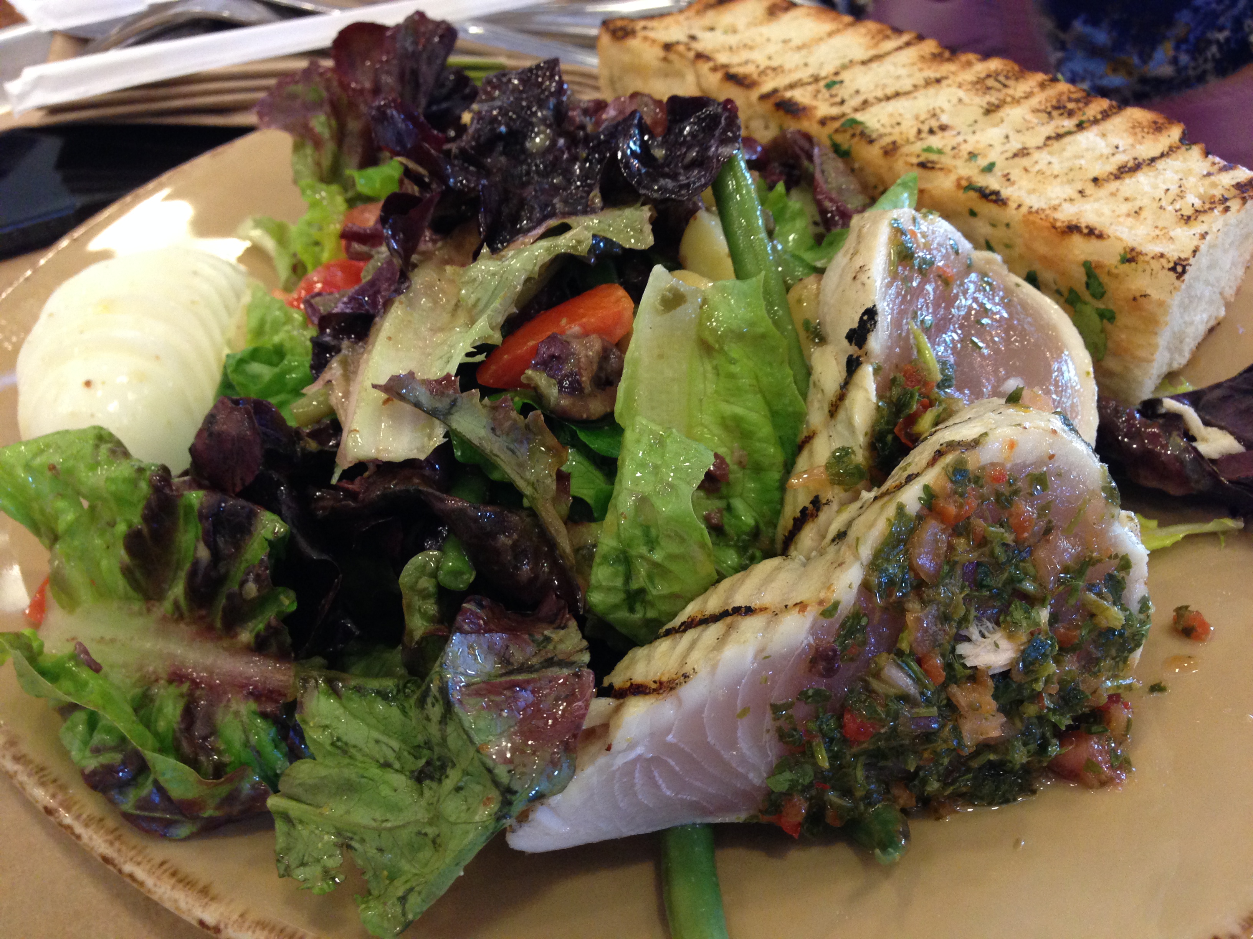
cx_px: 626
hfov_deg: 55.4
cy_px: 470
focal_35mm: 33
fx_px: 1195
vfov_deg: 42.9
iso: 200
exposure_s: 1/20
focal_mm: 4.12
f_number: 2.4
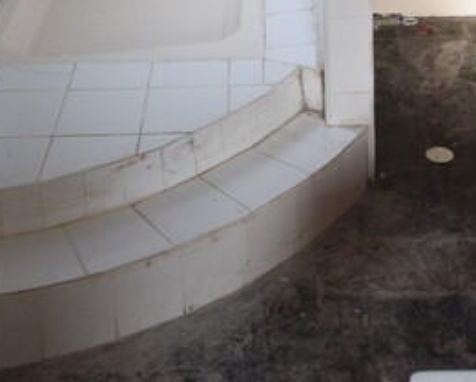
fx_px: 1012
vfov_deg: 18.7
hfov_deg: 26.5
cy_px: -198
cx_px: 237
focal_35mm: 72
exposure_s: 1/60
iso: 400
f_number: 4.5
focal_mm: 13
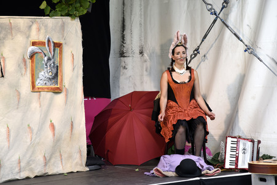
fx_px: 923
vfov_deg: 11.4
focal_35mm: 120
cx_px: 138
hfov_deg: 17.1
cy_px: 92
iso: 800
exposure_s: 1/100
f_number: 6.3
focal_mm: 120
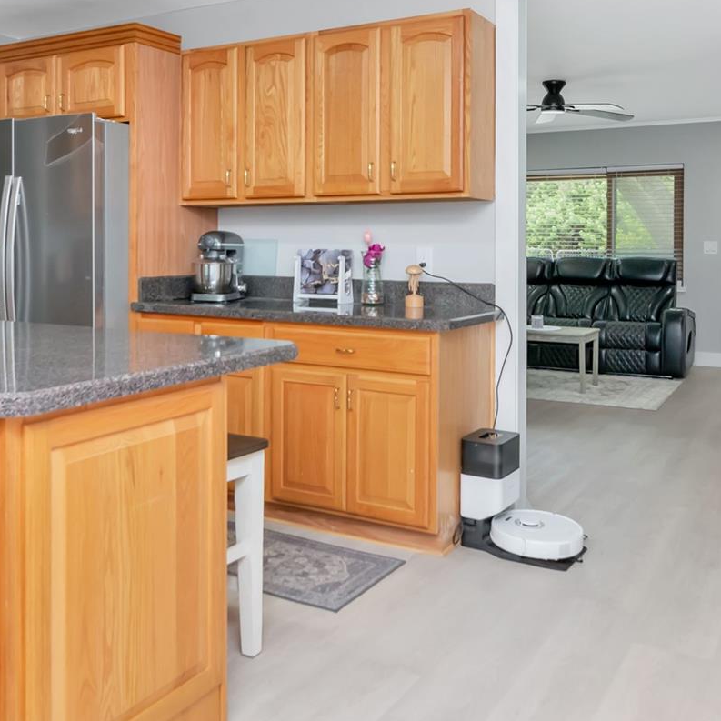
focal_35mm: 36
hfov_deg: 46.0
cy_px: 254
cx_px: 346
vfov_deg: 45.5
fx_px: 848
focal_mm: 14
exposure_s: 1/50
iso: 800
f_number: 7.1
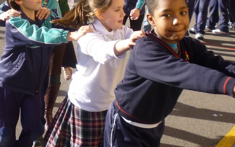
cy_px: 1
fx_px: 403
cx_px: 71
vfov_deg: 20.0
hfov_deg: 32.1
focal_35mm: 63
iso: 80
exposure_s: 1/320
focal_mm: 5.2
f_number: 3.3
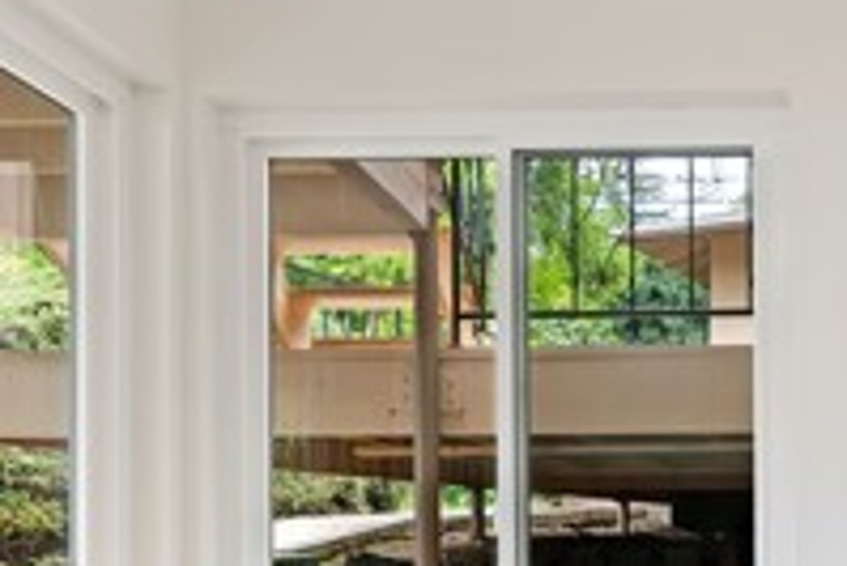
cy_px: 575
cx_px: 779
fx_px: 1059
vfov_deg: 28.0
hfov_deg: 40.0
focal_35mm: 45
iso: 500
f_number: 10
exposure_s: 1/13
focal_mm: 14
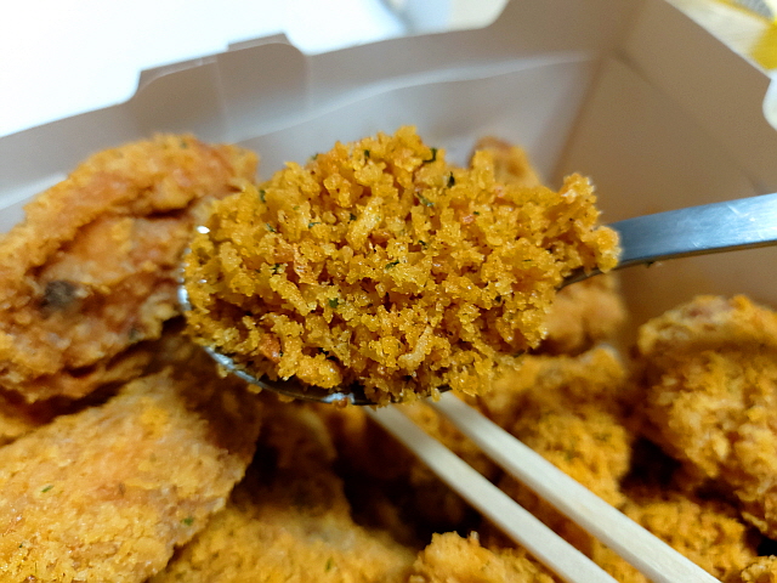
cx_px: 388
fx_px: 561
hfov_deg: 69.4
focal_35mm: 25
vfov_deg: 54.9
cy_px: 292
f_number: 2
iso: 320
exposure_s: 1/24
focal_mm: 4.58
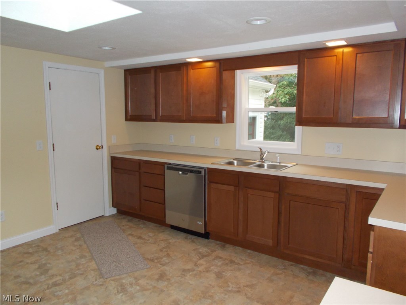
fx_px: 305
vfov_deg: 53.1
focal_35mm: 26
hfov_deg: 67.3
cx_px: 203
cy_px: 152
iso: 250
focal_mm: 4.6
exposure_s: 1/25
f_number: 3.2
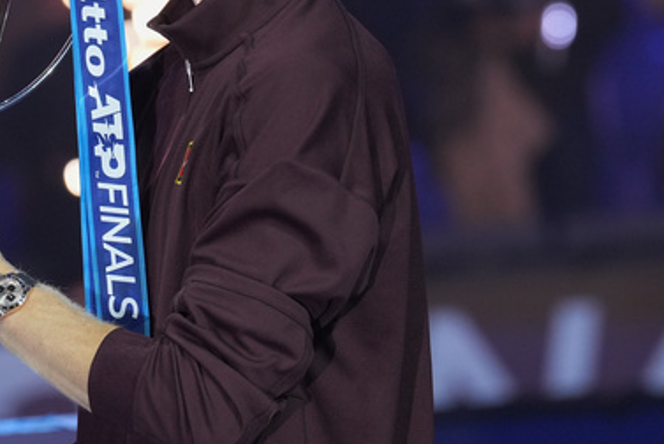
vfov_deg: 2.5
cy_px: -152
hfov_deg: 3.8
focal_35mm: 543
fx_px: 10023
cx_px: 176
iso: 1600
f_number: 4
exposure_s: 1/640
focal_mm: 200
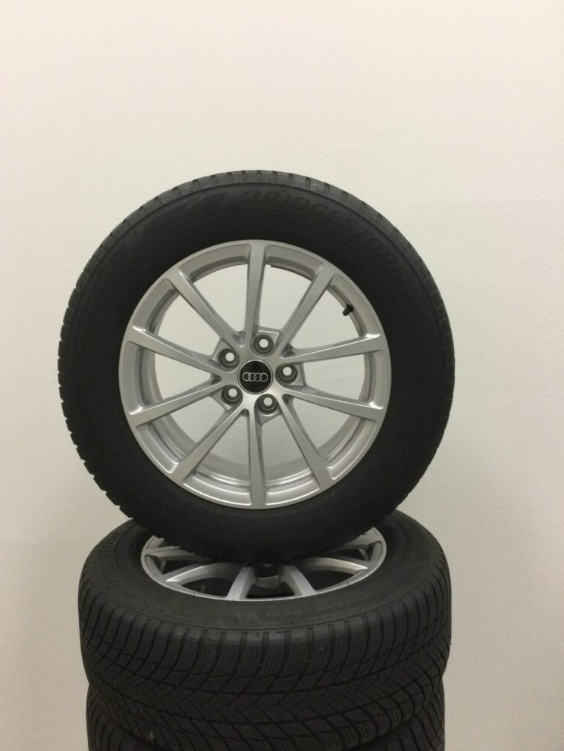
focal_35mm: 32
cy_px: 377
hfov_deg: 44.2
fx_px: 695
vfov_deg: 56.8
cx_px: 275
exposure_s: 1/33
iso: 160
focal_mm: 3.3
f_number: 2.4
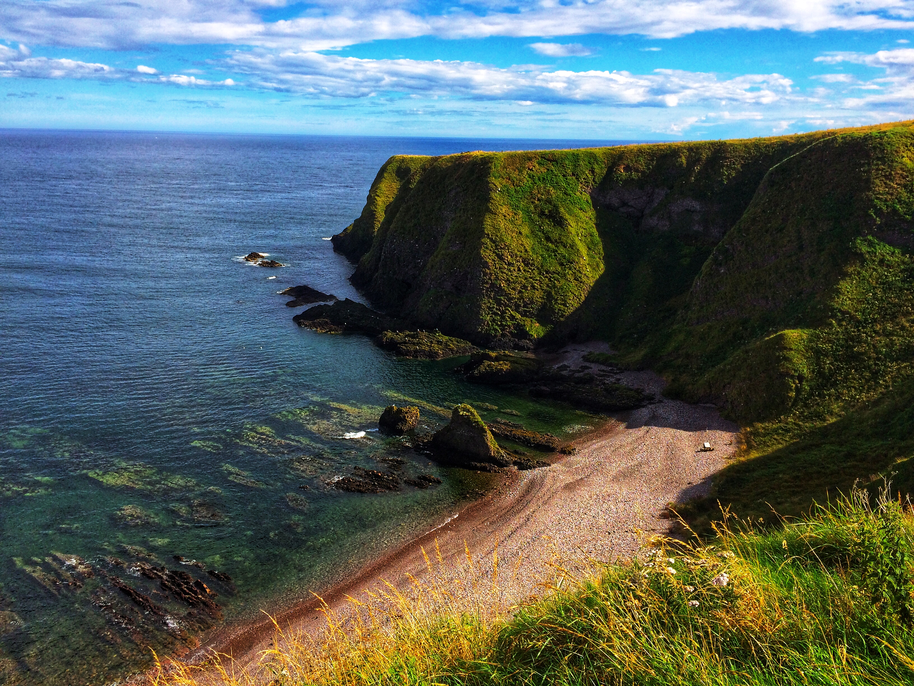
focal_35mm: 29
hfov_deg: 61.7
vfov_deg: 48.2
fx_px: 766
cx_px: 457
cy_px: 343
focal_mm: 4.15
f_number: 2.2
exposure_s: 1/1709
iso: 32
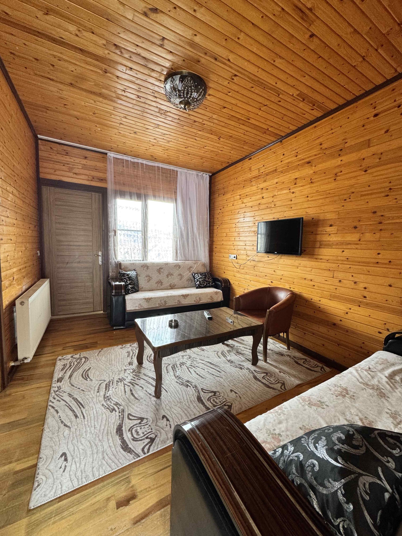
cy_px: 268
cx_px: 201
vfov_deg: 102.1
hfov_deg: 85.7
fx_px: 217
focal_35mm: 14
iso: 200
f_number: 2.2
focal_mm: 2.22
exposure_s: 1/99
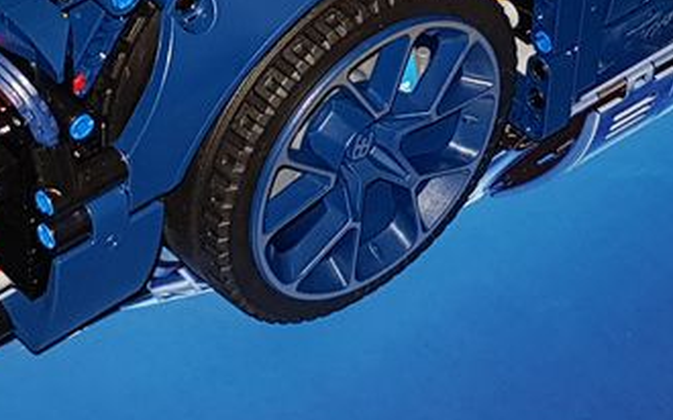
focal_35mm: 107
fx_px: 1962
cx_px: 461
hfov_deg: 19.4
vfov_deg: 12.0
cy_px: -47
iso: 80
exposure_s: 1/33
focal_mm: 4.2
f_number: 1.7
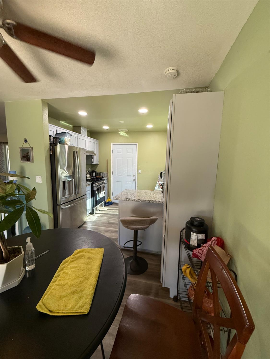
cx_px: 135
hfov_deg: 85.7
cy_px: 180
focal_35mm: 14
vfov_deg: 102.1
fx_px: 146
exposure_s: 1/120
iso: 320
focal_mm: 2.22
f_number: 2.2
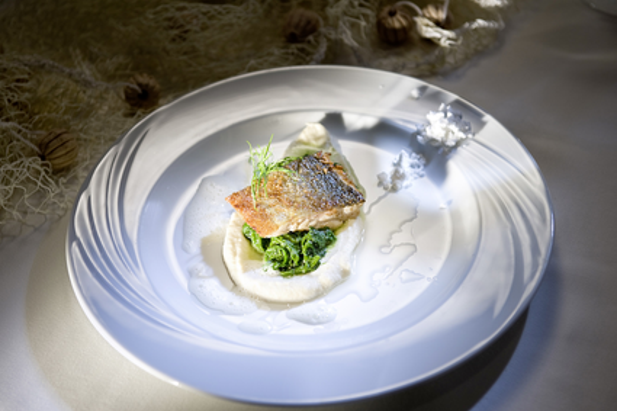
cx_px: 289
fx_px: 1353
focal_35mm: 79
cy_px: 201
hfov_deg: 25.7
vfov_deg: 17.3
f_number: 4
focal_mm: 70
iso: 200
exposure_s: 1/200
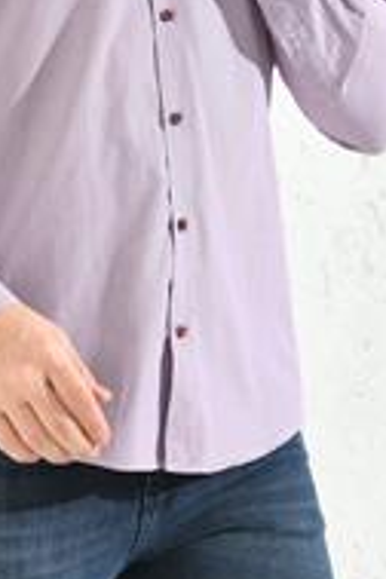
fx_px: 6545
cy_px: 11
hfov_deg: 3.4
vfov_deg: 5.1
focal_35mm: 407
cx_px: 113
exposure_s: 1/160
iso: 125
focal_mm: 165
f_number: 6.3
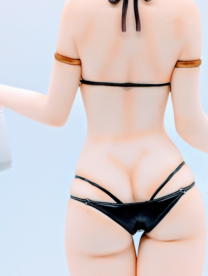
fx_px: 511
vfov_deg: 30.1
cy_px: 178
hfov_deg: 22.9
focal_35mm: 64
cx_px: 131
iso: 42
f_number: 1.68
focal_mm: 6.9
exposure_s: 1/77.8
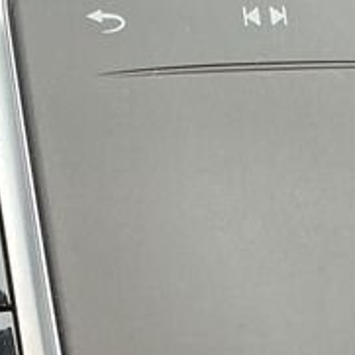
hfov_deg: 12.0
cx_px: 161
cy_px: 235
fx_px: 1682
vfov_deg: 12.0
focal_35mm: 145
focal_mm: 3
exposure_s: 1/60
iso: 100
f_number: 1.8
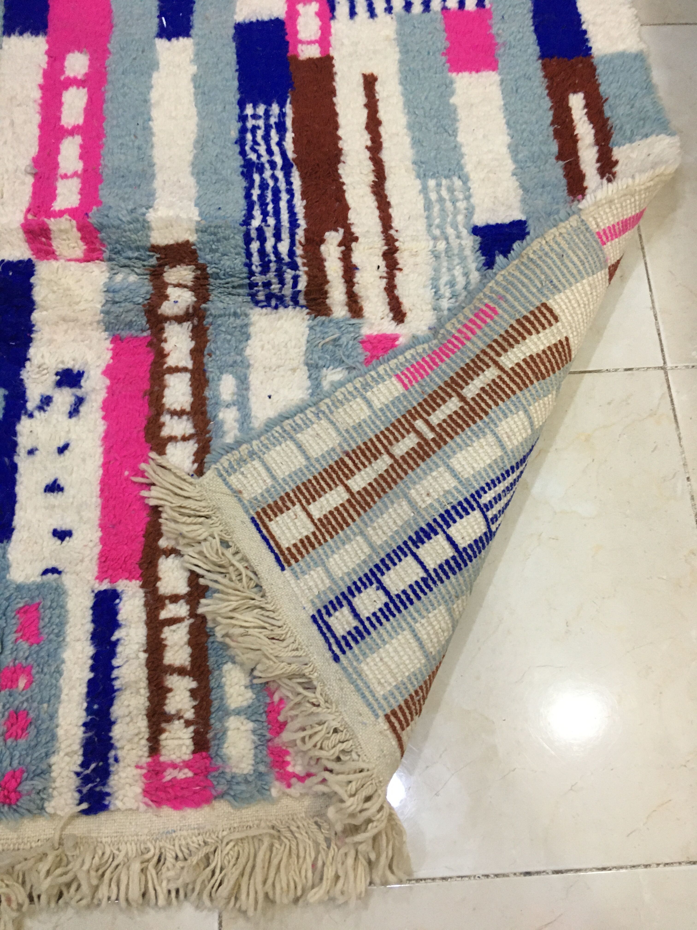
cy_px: 465
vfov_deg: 61.7
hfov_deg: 48.2
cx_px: 348
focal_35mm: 29
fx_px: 779
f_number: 2.2
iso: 160
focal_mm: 4.15
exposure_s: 1/33
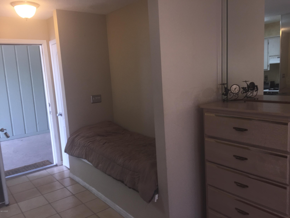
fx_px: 243
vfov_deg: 48.2
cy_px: 109
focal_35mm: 29
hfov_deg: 61.7
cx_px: 145
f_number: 2.2
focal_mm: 4.15
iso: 40
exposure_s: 1/30
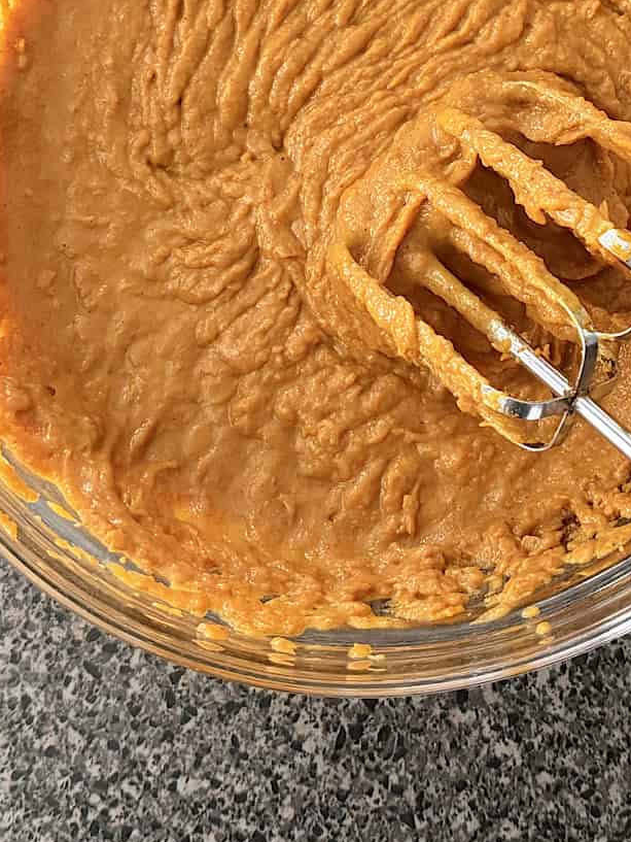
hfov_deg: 30.8
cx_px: 379
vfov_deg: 38.4
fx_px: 1142
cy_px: 130
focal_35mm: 47
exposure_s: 1/57
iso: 800
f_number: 1.8
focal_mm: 6.8
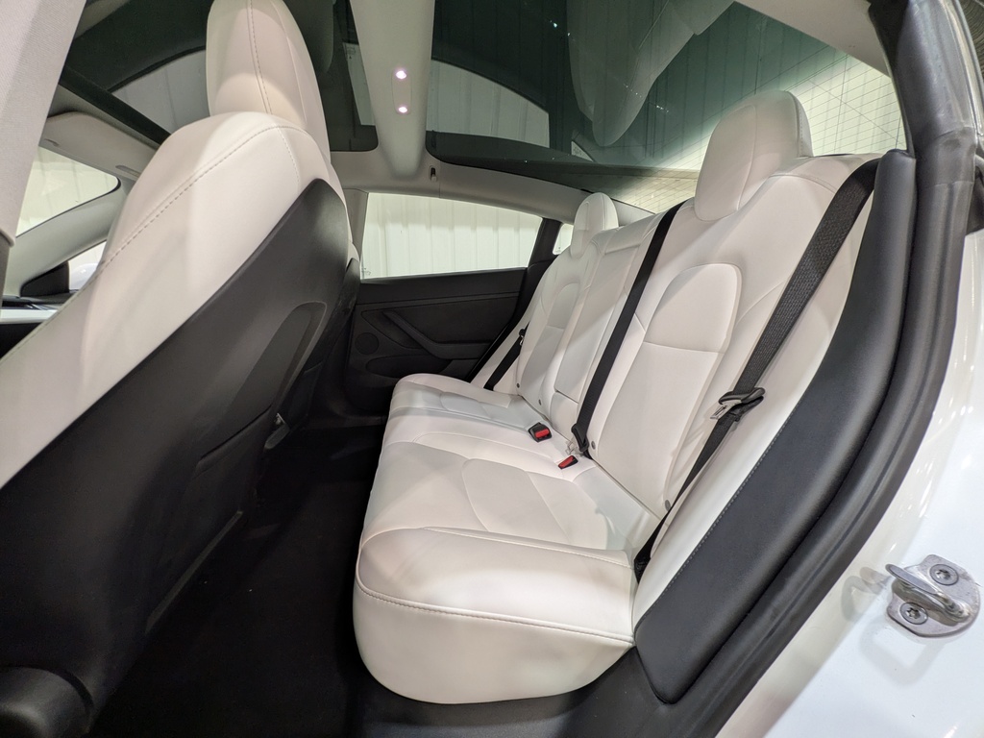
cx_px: 492
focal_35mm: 14
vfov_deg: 85.7
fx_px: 398
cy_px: 369
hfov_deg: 102.1
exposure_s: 1/24
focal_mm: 1.83
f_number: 2.2
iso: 47
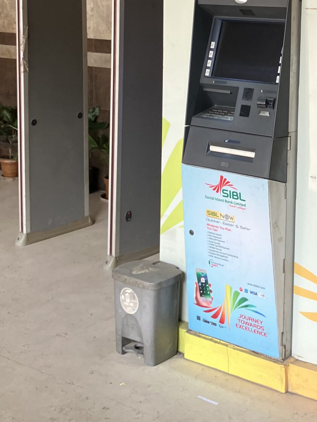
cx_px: 274
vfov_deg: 29.5
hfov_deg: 22.5
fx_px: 781
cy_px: 77
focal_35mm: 64
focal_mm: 3.99
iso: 64
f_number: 1.8
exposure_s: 1/101
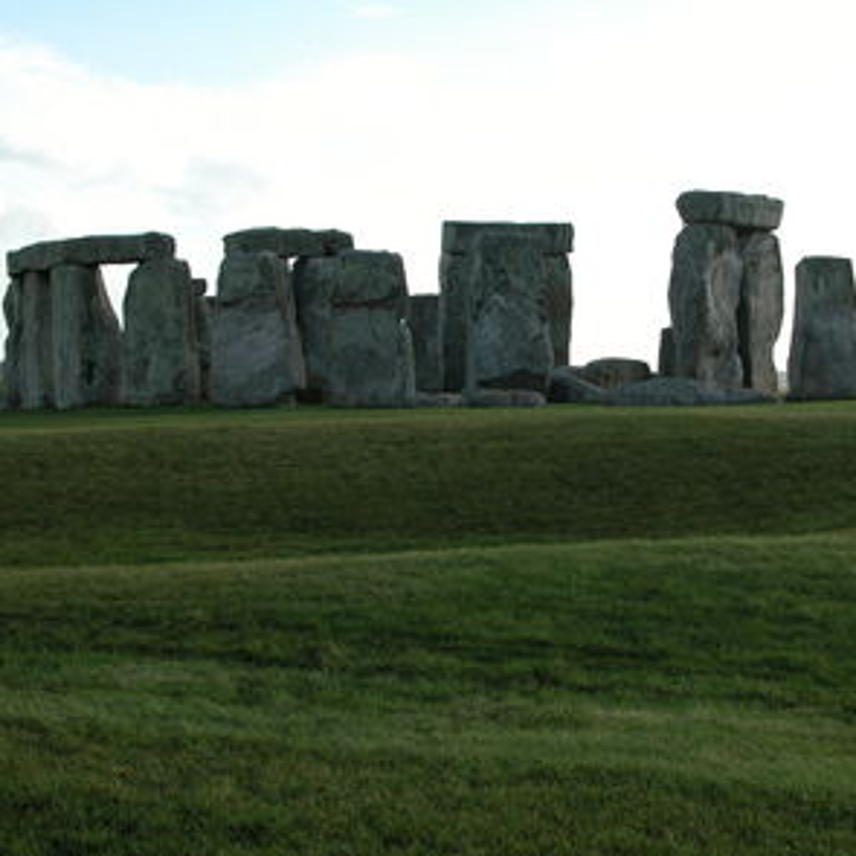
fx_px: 2182
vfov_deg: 22.2
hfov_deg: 22.2
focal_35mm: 78
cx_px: 485
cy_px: 429
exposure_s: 1/202
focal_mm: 16.8
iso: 100
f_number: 5.8
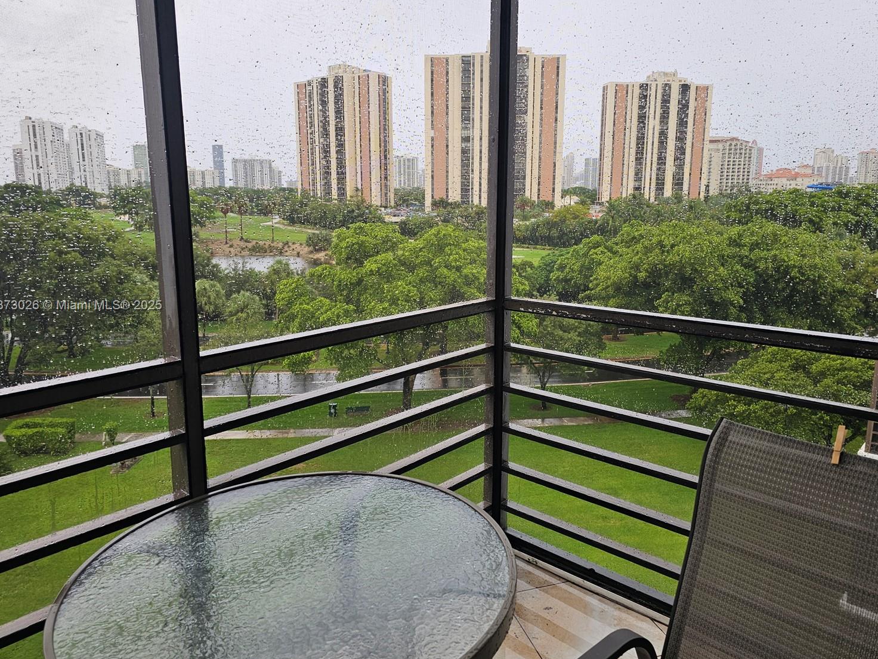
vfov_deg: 54.8
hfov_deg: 69.4
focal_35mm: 25
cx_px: 449
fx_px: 634
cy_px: 306
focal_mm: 6.3
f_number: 1.7
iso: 25
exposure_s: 1/120
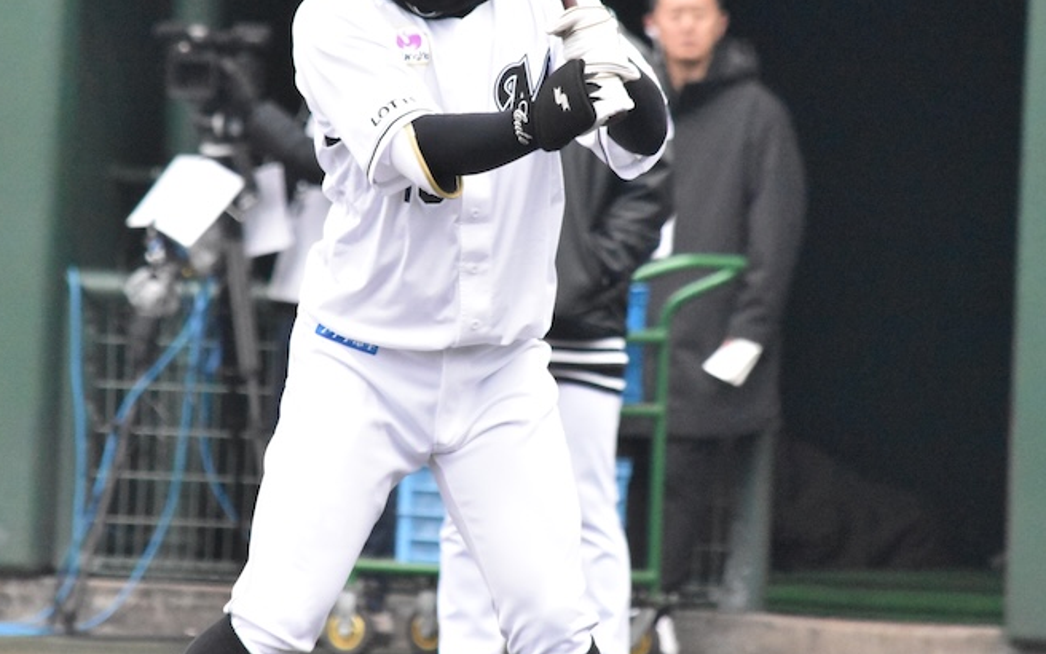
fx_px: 20411
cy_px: 197
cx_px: 437
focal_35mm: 716
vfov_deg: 1.8
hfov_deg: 2.9
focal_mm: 300
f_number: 9
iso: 10000
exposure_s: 1/4000
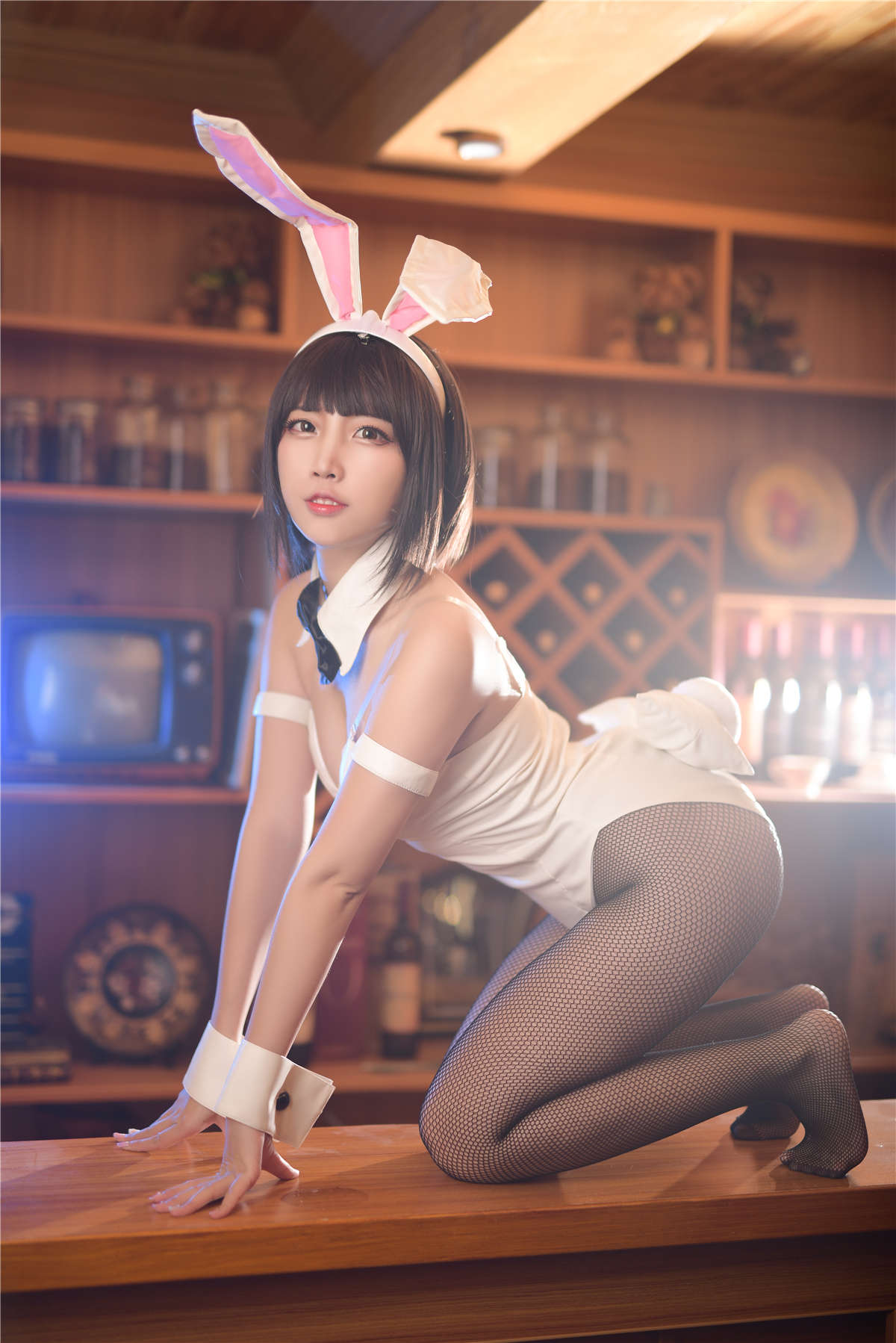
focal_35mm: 50
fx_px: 1865
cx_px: 448
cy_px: 672
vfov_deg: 39.6
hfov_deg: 27.0
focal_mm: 50
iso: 64
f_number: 1.4
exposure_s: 1/250
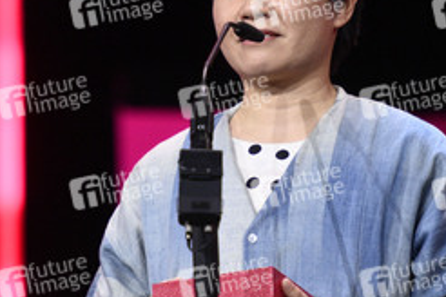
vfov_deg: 2.4
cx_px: 249
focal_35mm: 568
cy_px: 143
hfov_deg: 3.6
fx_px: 7036
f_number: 5.6
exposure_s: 1/200
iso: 10000
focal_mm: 310
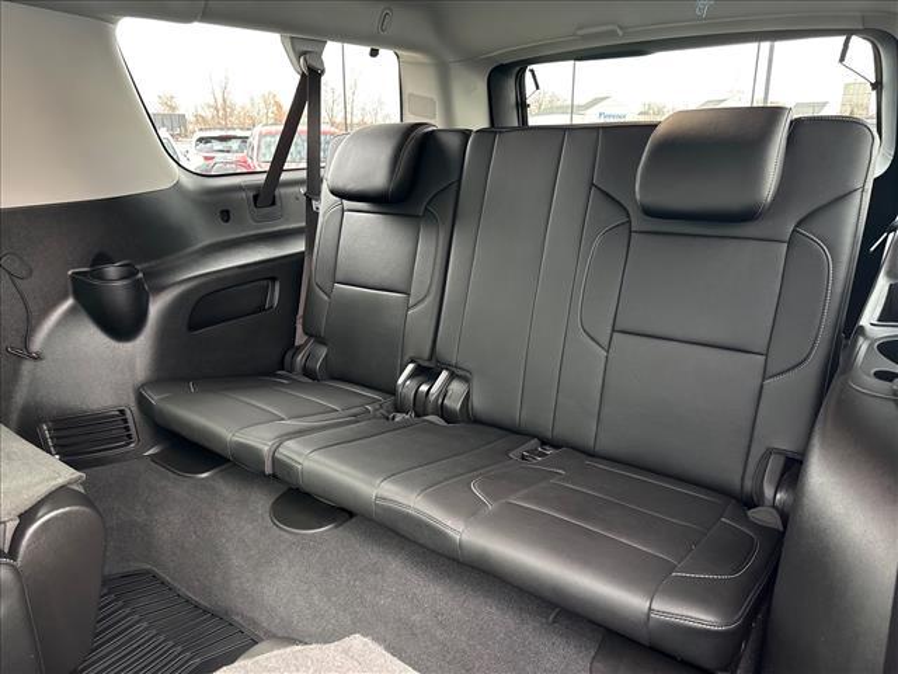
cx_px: 449
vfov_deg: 56.8
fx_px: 623
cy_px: 337
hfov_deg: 71.6
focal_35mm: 24
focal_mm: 6.76
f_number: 1.78
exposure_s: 1/30
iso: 1250
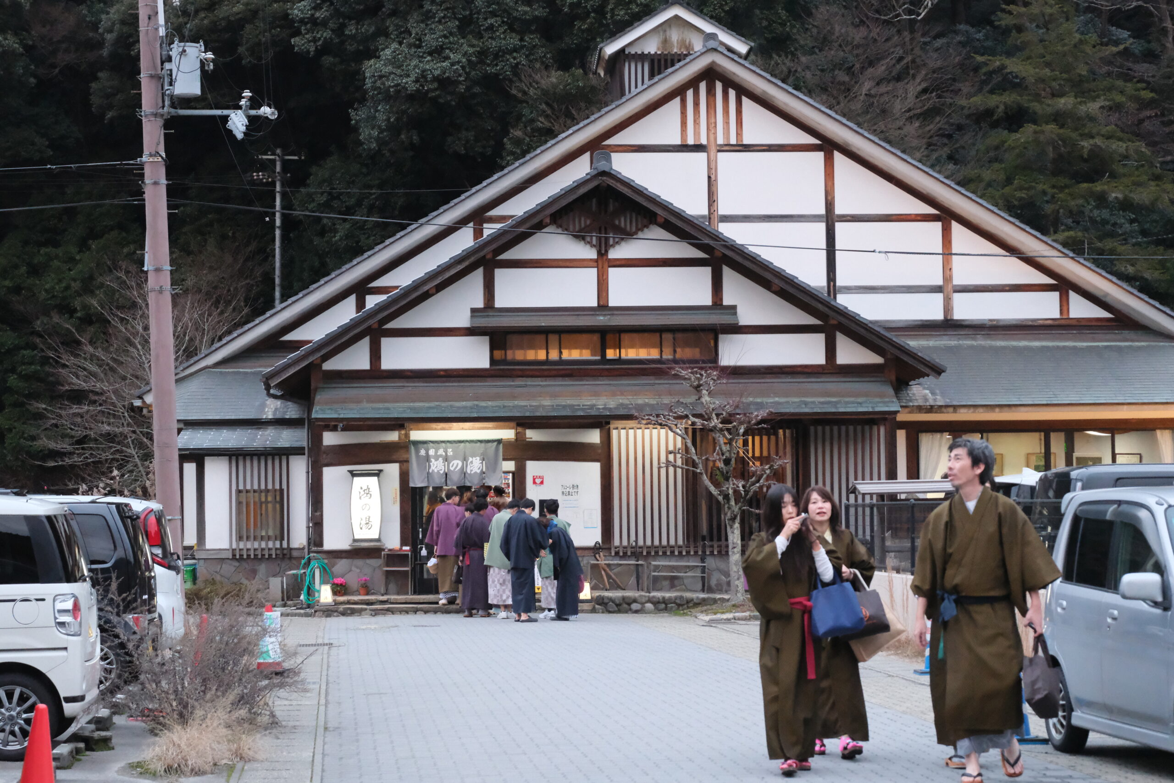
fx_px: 2315
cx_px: 587
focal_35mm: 71
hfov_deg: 28.5
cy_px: 392
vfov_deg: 19.2
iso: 10000
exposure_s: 1/280
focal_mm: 47.2
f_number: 4.7
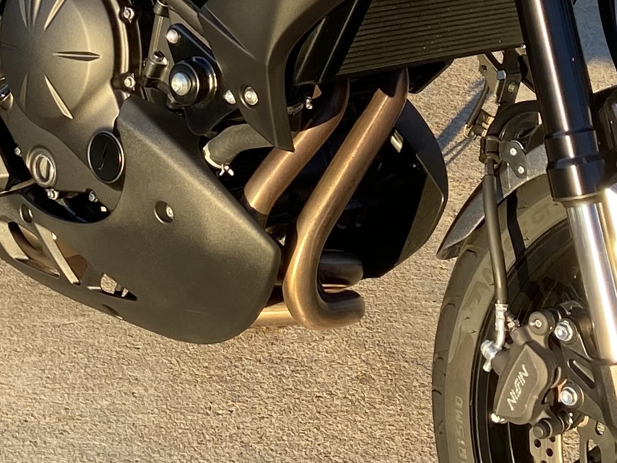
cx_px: 229
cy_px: -108
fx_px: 2014
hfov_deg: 17.4
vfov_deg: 12.8
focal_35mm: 113
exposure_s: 1/346
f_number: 1.8
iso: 32
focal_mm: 4.25
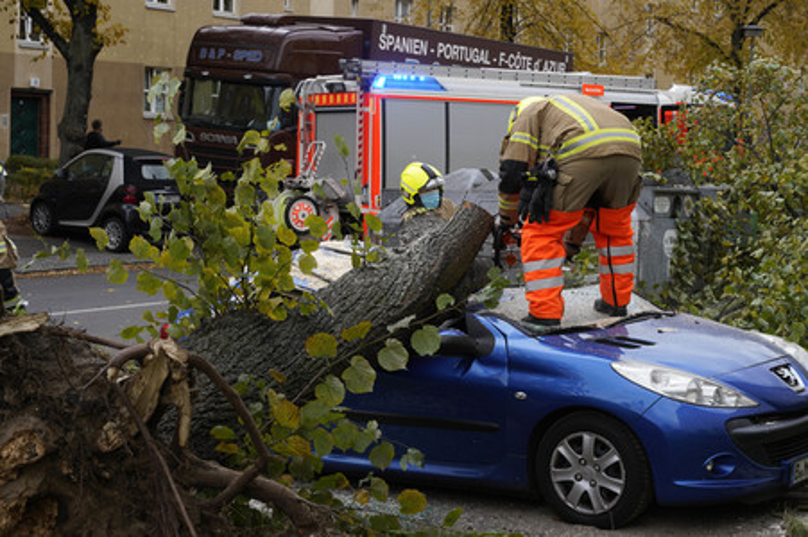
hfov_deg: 30.5
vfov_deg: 20.6
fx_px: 1480
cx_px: 404
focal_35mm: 66
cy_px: 268
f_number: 8
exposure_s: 1/60
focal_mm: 66
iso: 160
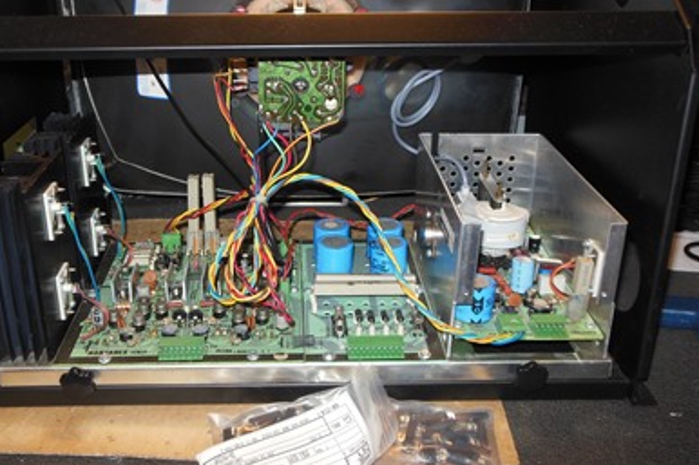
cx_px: 302
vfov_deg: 37.8
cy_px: 215
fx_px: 679
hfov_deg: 54.3
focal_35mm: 35
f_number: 3.3
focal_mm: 5.2
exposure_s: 1/25
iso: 200
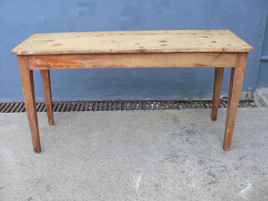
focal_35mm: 36
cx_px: 134
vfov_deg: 39.7
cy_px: 100
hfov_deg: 51.4
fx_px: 279
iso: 80
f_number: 2.8
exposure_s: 1/50
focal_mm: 6
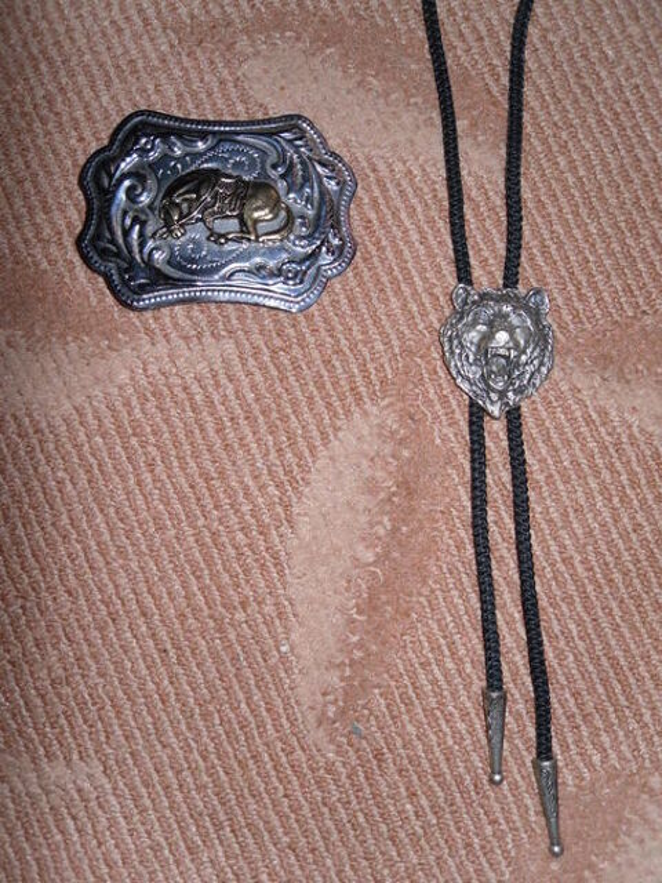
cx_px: 331
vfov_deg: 52.6
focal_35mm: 35
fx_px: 892
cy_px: 442
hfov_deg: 40.7
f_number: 3.5
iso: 80
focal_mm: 6.3
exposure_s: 1/45
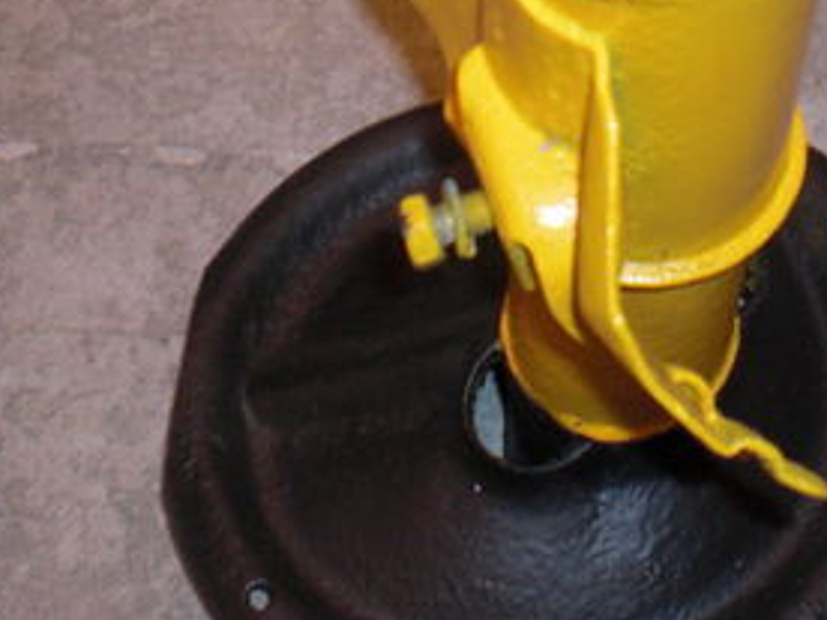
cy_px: -93
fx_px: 2102
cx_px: 533
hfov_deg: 22.2
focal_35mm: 88
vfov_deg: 16.2
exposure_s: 1/60
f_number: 3.1
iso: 200
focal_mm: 6.3
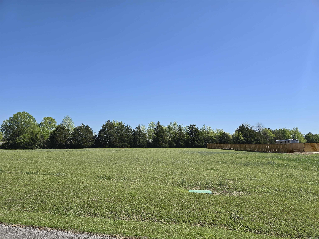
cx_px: 160
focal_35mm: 23
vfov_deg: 58.9
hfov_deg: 73.9
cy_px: 120
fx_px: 212
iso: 12
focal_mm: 6.3
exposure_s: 1/1081
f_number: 1.7
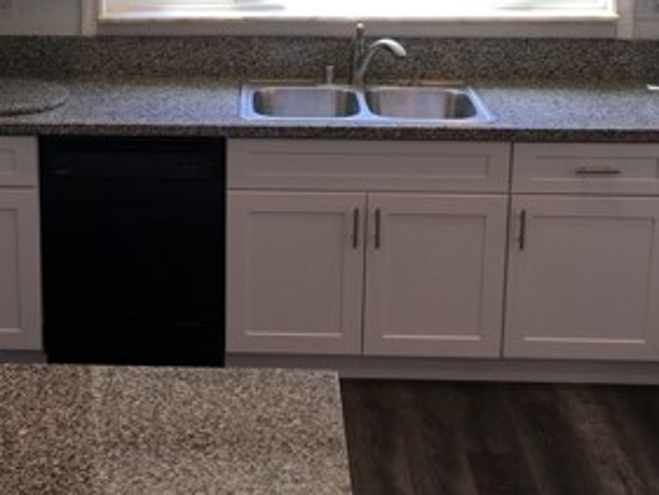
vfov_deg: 21.8
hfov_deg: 29.2
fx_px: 1257
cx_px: 213
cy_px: 66
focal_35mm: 66
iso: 25
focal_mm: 4.15
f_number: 2.2
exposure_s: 1/60
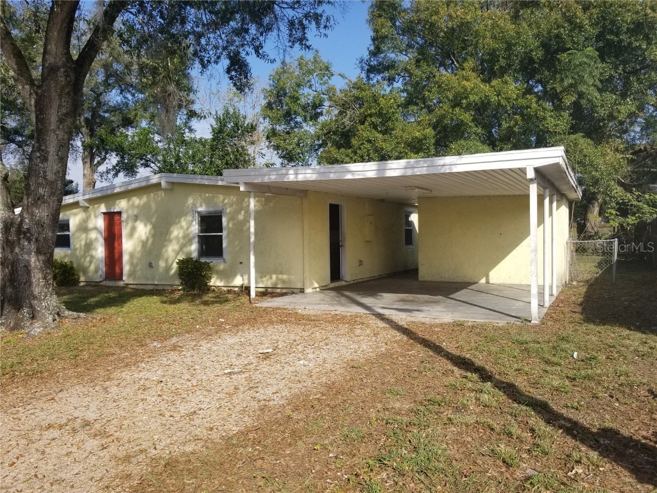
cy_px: 246
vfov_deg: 53.1
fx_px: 493
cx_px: 328
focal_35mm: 26
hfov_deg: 67.3
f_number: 1.7
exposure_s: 1/2120
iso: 50
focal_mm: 4.25
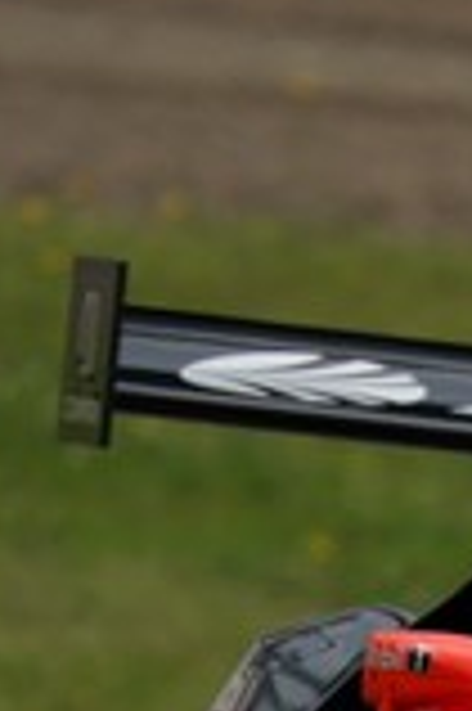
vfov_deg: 0.8
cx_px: 1065
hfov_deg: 0.5
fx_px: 53824
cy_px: 1012
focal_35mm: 2731
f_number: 8
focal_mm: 600
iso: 200
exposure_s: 1/640
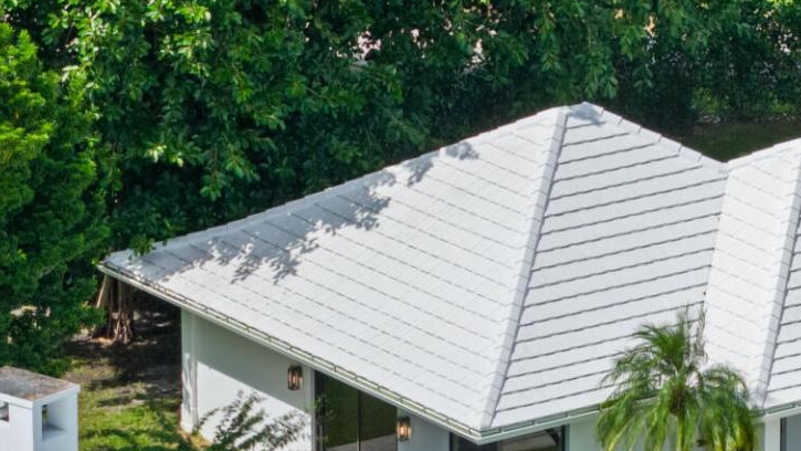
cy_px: 204
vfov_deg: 4.0
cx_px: 800
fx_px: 6436
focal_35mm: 303
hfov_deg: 7.1
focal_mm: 19.35
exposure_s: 1/500
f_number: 2.8
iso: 100
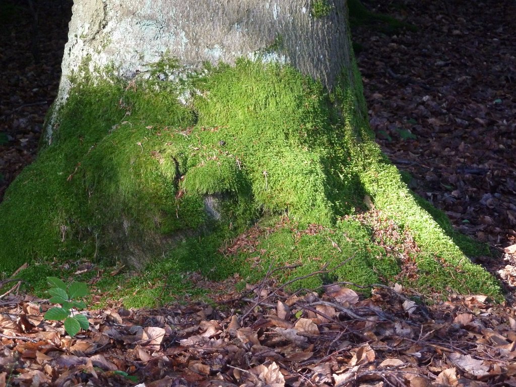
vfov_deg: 14.2
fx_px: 1550
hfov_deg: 18.9
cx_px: 258
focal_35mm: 104
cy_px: 194
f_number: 4.3
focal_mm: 17
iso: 320
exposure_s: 1/40
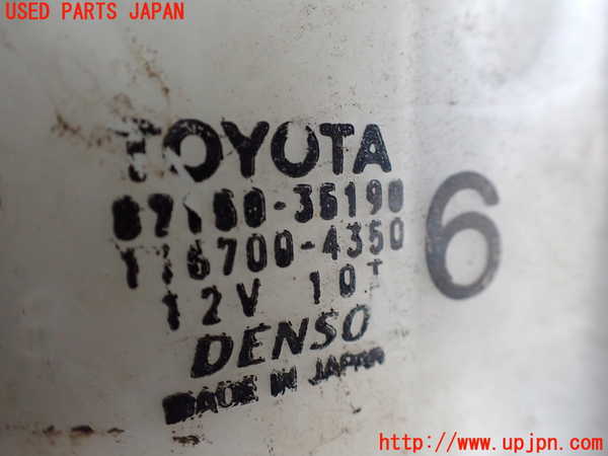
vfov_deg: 46.8
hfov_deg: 60.0
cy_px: 228
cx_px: 304
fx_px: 527
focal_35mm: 30
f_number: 2.3
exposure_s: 1/125
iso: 640
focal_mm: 5.4
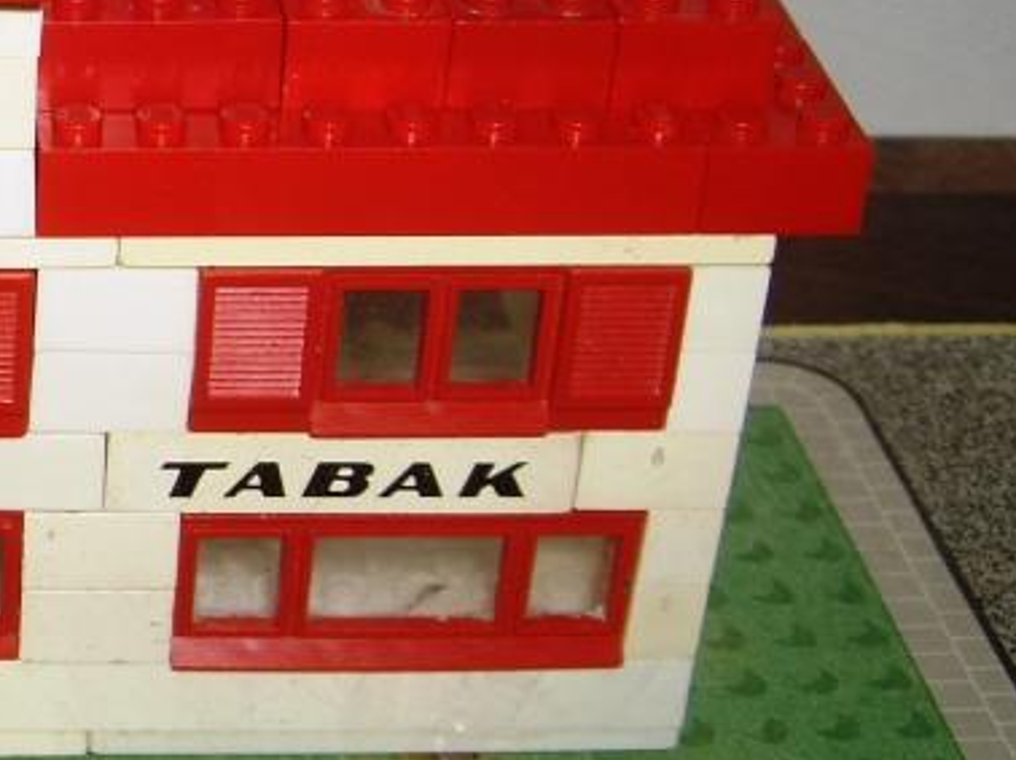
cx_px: -237
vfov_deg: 14.3
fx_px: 3021
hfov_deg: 18.0
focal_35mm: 103
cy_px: 293
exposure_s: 1/40
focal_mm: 7.9
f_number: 5.6
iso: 50
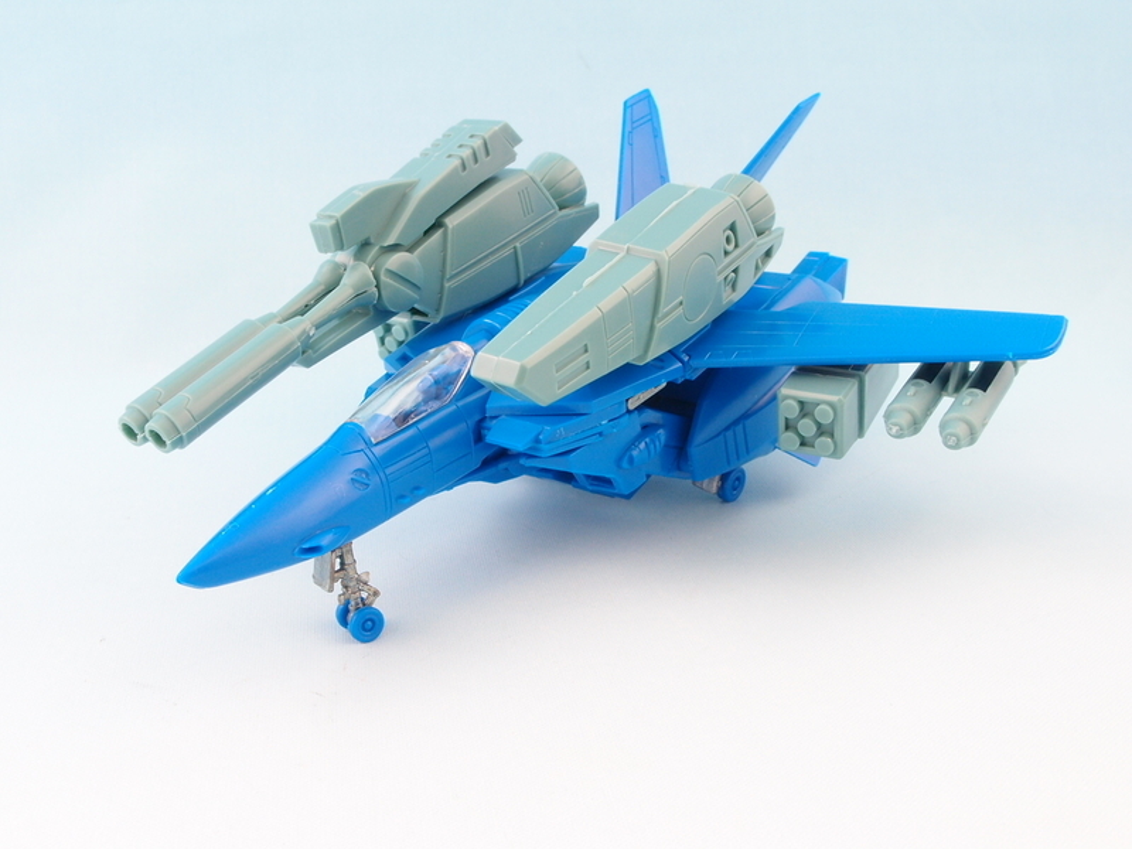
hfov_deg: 45.8
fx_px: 1341
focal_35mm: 41
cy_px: 424
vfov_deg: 35.1
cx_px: 566
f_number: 8
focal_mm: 8.99
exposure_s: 1.6
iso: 100
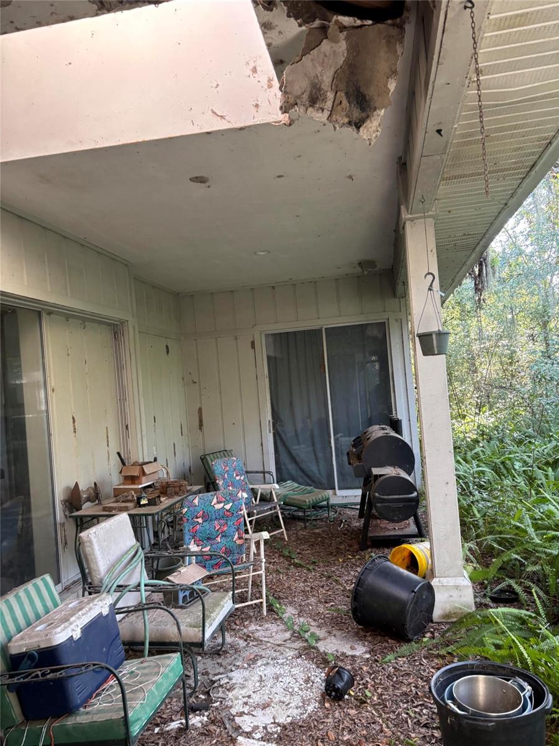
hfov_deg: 53.1
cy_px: 373
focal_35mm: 26
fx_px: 560
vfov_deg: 67.3
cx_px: 280
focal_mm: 5.96
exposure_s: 1/60
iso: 200
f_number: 1.6
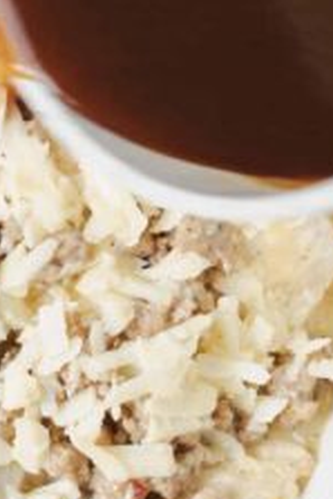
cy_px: 298
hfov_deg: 8.1
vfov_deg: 12.2
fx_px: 2327
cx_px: -113
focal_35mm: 168
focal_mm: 50
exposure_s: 1/10
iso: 100
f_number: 4.5
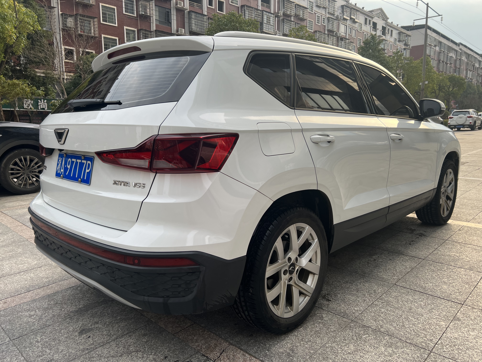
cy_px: 181
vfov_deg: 53.1
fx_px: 362
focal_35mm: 26
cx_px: 241
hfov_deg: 67.3
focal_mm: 5.7
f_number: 1.5
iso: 40
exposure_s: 1/174
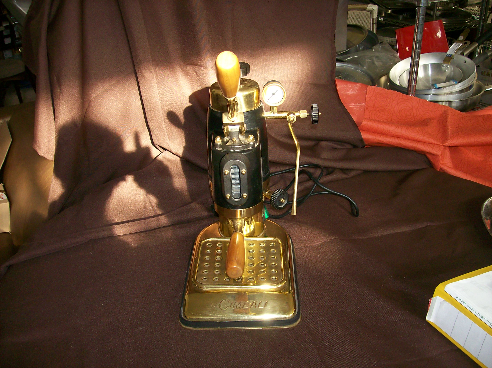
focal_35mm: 36
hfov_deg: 51.4
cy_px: 184
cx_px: 246
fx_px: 511
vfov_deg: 39.6
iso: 80
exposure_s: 1/64
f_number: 2.7
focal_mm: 6
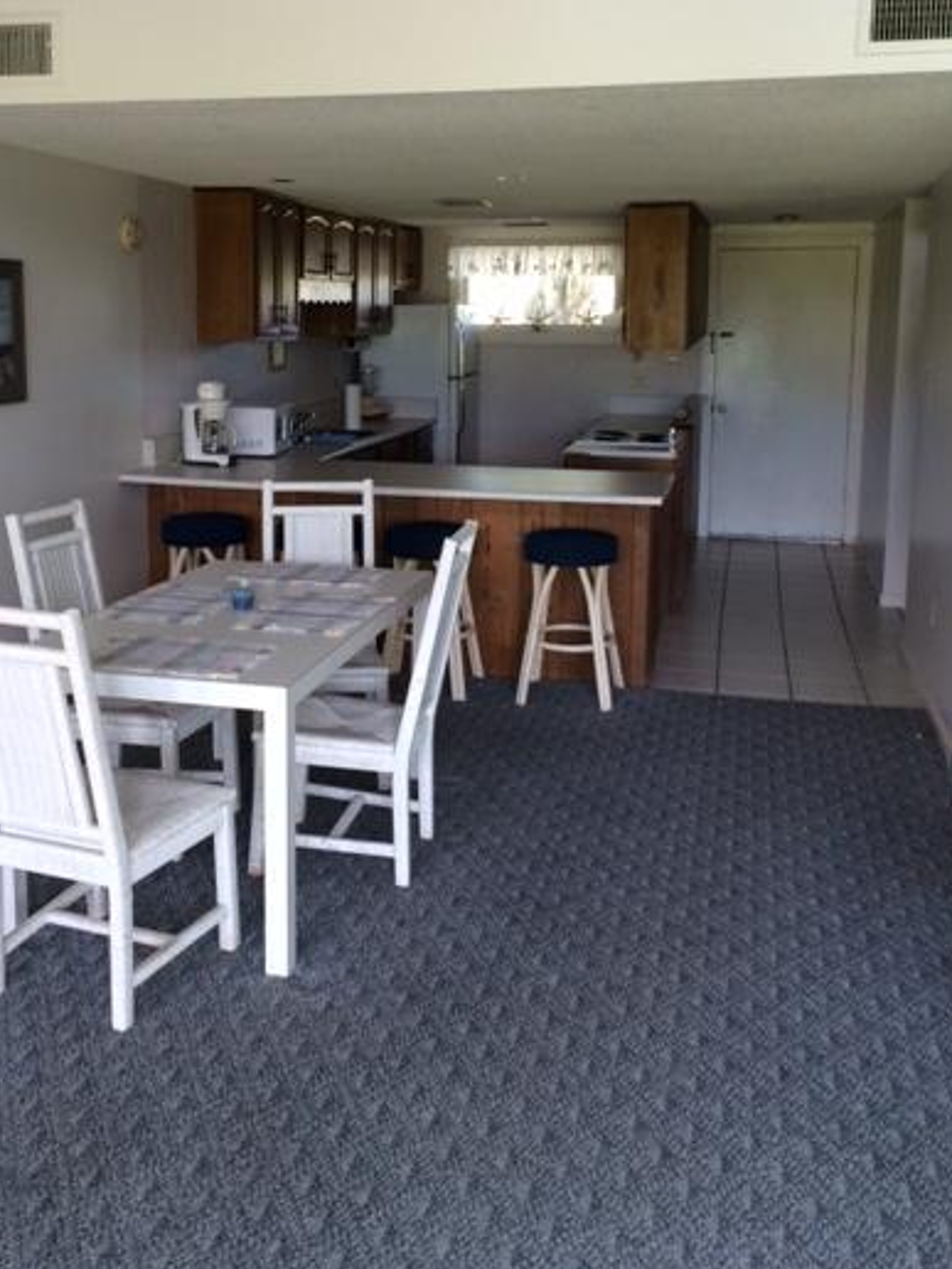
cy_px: 512
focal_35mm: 36
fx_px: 1320
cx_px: 394
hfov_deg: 39.5
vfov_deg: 51.0
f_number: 2.2
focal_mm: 4.15
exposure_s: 1/30
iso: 40
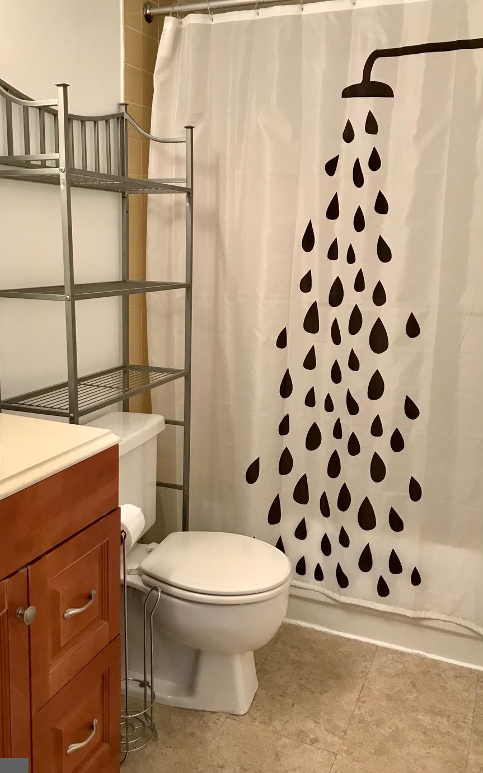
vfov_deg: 58.1
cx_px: 211
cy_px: 374
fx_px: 695
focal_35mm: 33
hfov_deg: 38.3
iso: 40
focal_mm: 3.99
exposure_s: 1/30
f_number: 1.8
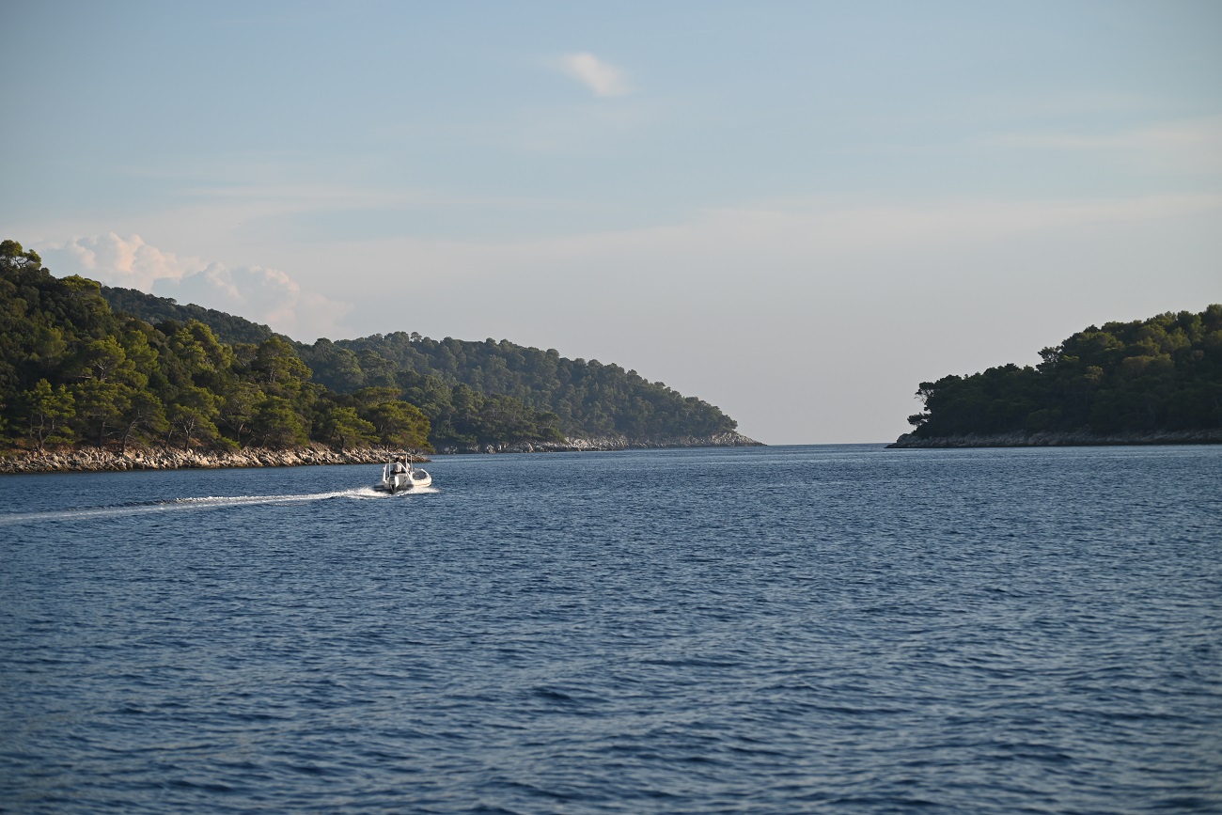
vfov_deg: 12.5
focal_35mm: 110
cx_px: 611
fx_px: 3734
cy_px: 408
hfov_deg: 18.6
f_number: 5.6
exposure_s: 1/500
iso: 100
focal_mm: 110
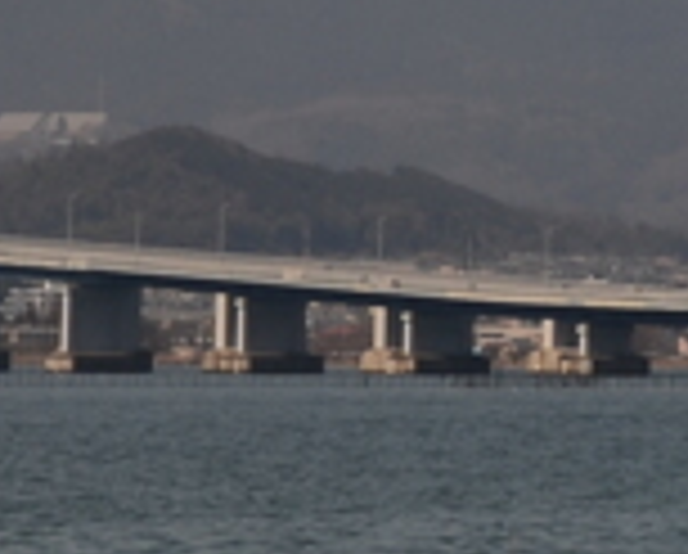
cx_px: 1767
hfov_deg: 5.0
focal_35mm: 375
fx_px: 7650
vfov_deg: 4.1
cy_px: -423
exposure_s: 1/125
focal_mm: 40
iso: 140
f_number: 11
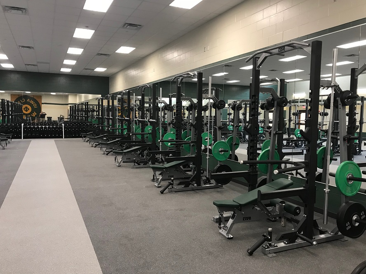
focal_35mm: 28
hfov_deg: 63.4
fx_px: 296
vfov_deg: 49.7
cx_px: 183
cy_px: 137
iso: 40
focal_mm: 3.99
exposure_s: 1/19
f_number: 1.8
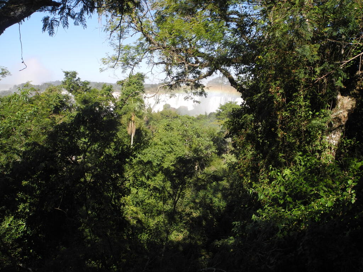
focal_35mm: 28
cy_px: 136
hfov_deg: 63.4
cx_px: 182
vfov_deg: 49.7
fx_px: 294
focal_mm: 6
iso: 200
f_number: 4
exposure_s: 1/800
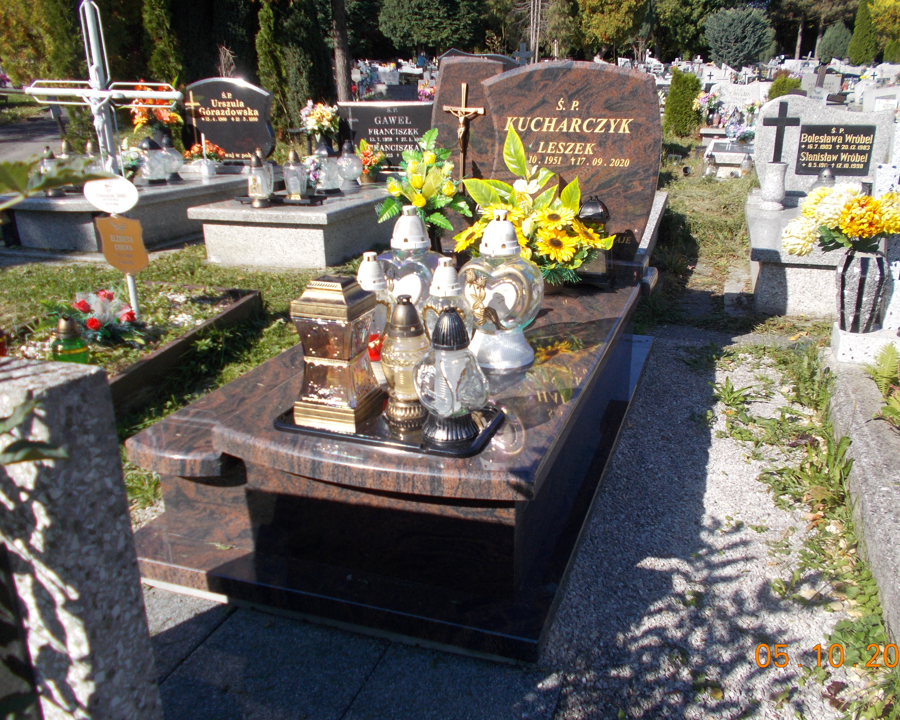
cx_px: 490
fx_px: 746
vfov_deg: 51.5
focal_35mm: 28
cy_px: 372
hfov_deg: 62.1
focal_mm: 4.6
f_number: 8
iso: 80
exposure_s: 1/100
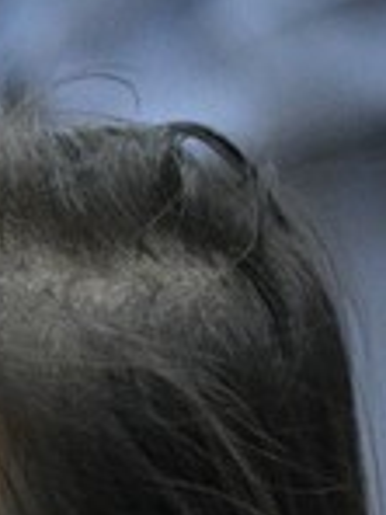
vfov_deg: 3.9
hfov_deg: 2.9
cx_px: -358
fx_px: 7508
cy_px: 957
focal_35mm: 505
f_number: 4
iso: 20000
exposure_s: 1/250
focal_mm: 120
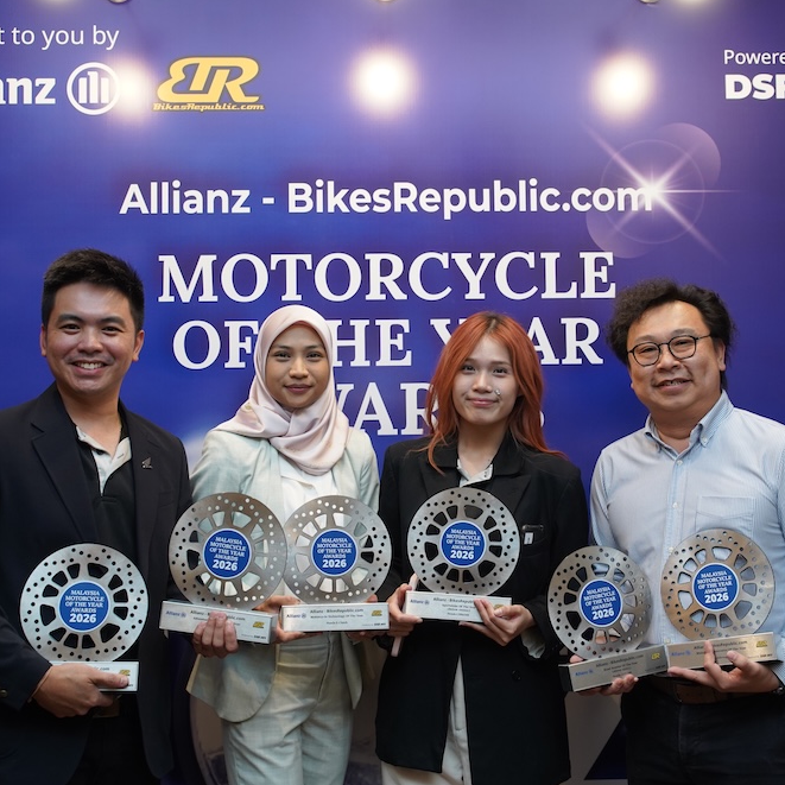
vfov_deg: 37.6
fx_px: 1155
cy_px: 391
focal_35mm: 45
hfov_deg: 37.5
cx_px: 422
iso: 1600
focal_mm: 35
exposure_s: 1/200
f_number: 3.5
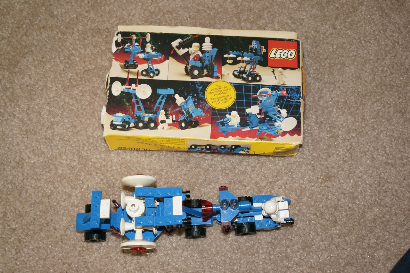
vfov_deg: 33.0
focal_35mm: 40
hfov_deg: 48.0
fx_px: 461
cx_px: 205
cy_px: 136
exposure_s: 1/60
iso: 800
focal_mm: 27
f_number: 9
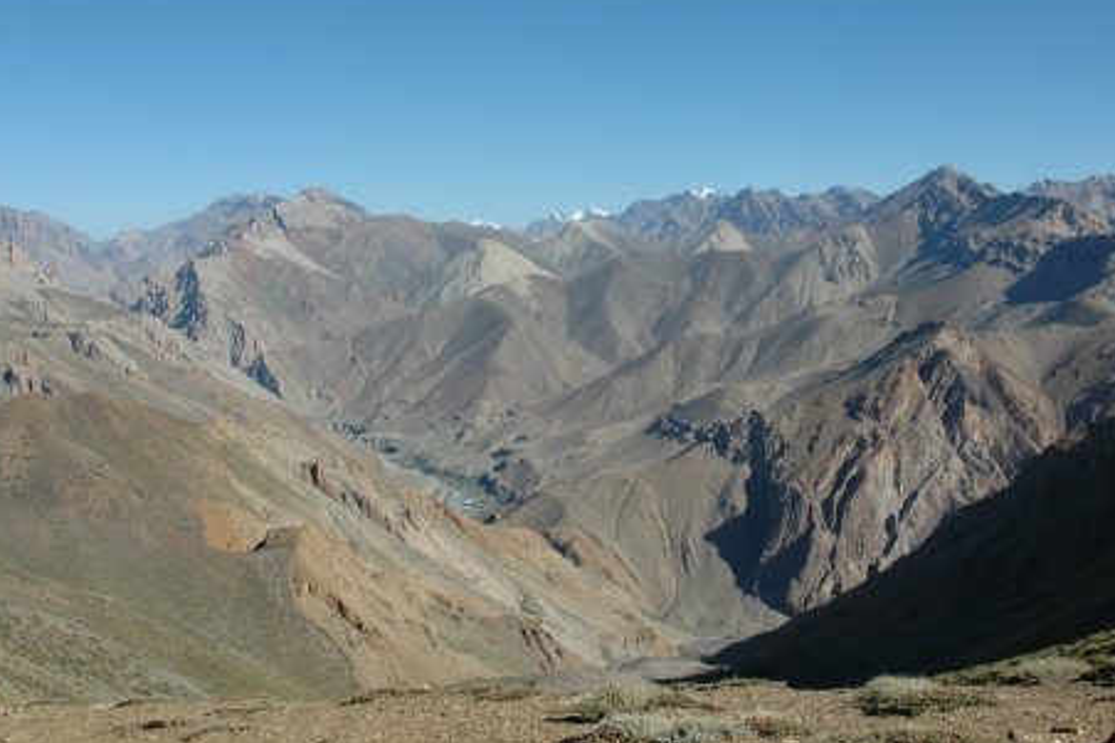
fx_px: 1331
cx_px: 582
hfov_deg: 45.4
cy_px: 360
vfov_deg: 31.2
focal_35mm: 43
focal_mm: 18
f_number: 9
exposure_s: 1/320
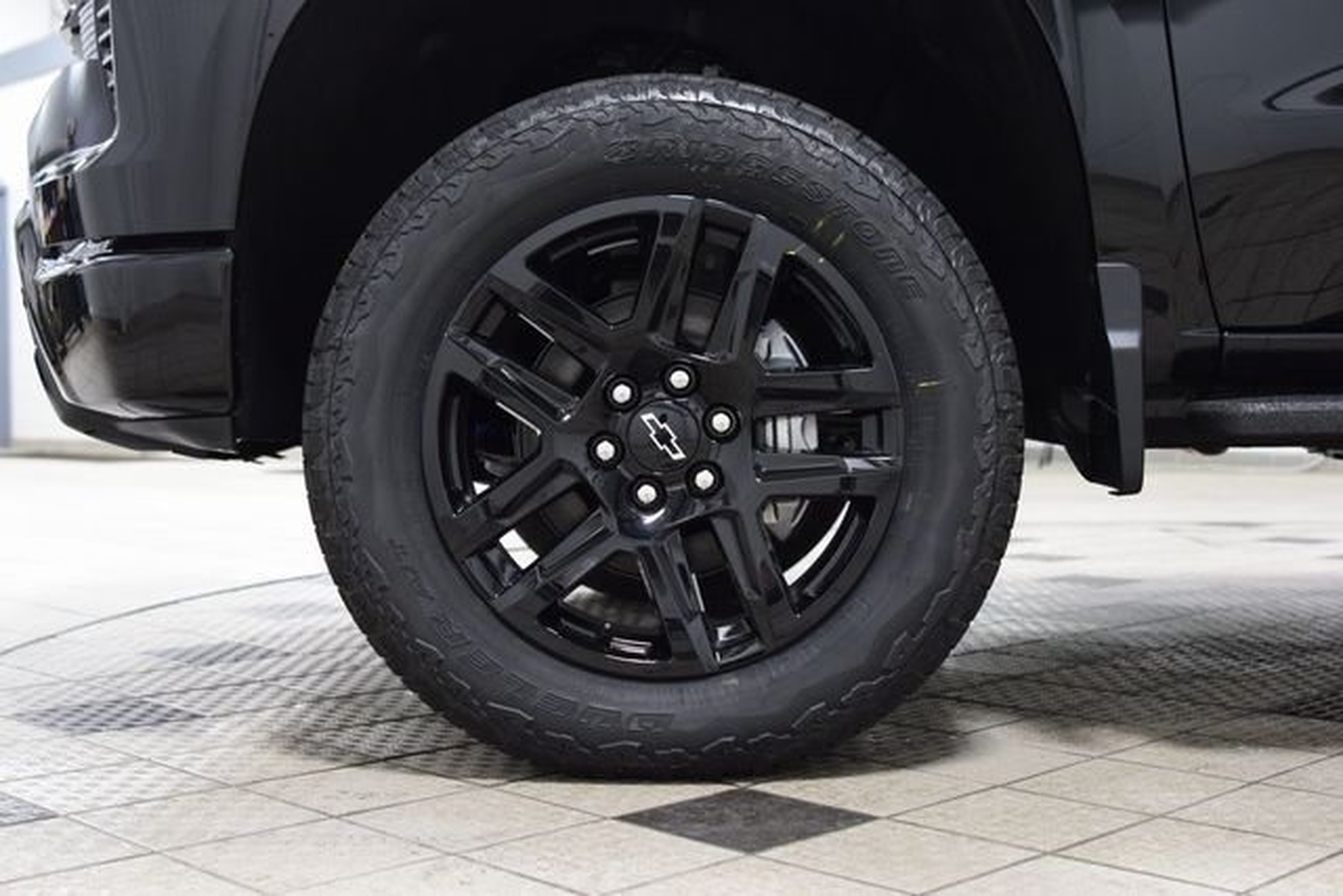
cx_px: 672
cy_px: 448
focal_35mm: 48
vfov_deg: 28.1
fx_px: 1791
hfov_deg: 41.1
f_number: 3.5
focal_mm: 32
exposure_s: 1/60
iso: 1600
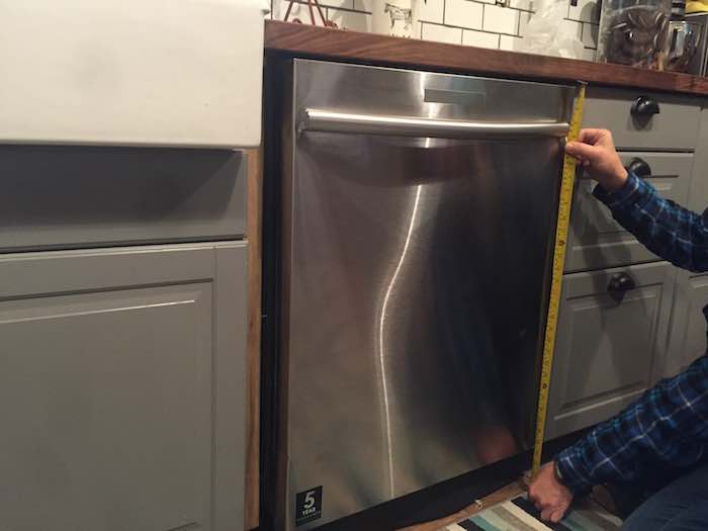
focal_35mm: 29
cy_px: 266
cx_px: 354
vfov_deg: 48.2
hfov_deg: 61.7
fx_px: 593
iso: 250
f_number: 2.2
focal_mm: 4.15
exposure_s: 1/17
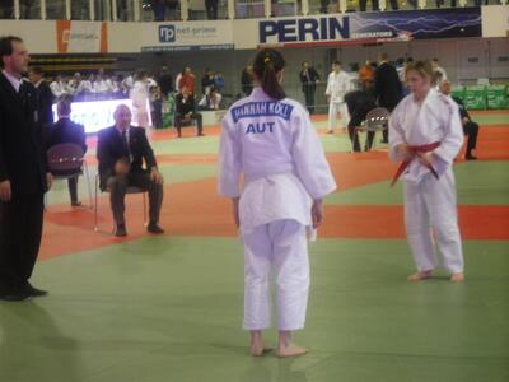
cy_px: 191
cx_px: 254
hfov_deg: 18.2
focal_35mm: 108
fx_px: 1588
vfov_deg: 13.7
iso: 200
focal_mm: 19.6
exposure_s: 1/10
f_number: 5.9
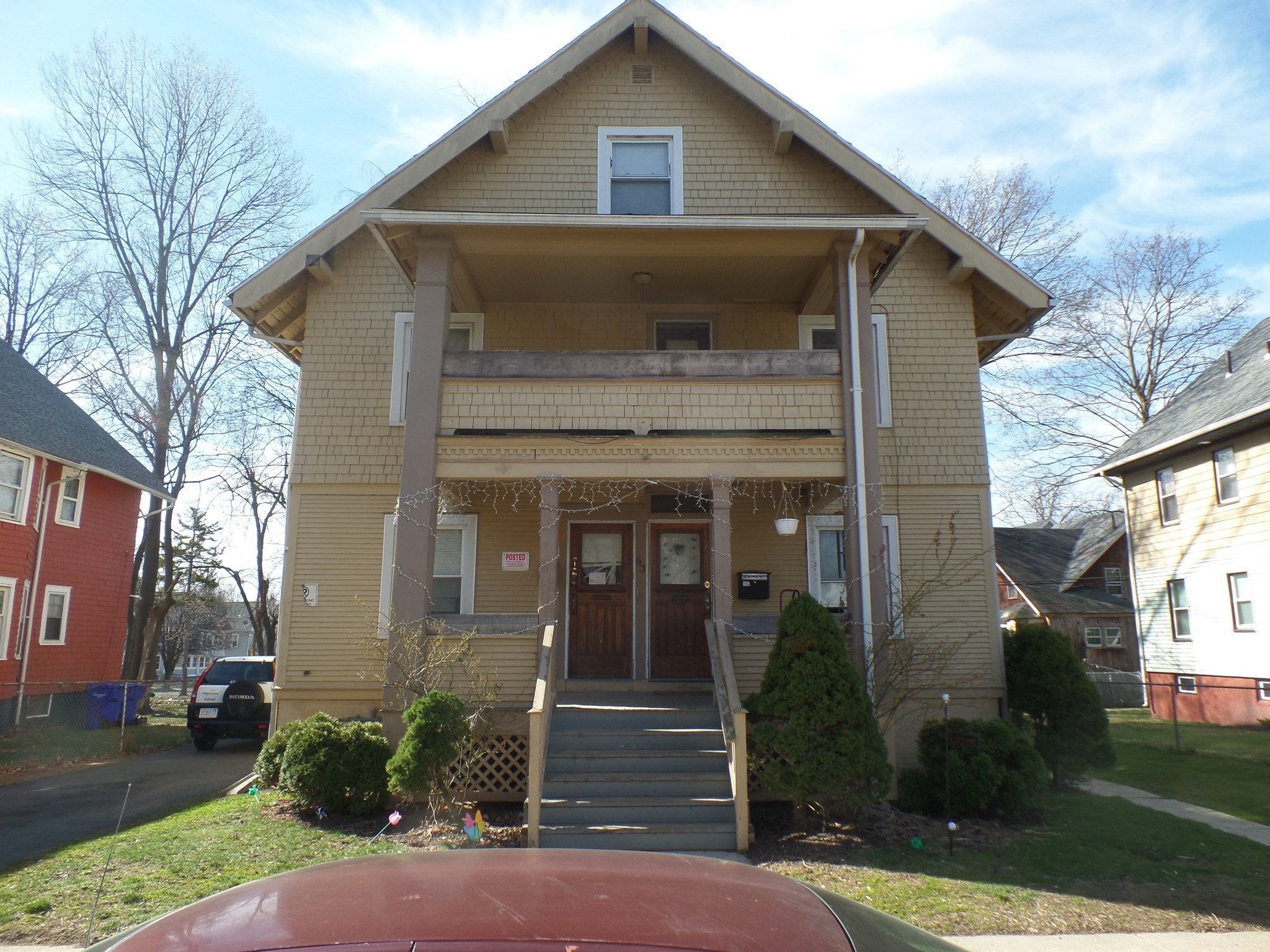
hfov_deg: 73.9
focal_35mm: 23
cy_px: 476
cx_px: 635
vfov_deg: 58.9
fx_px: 844
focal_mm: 4.1
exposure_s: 1/350
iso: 100
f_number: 3.5
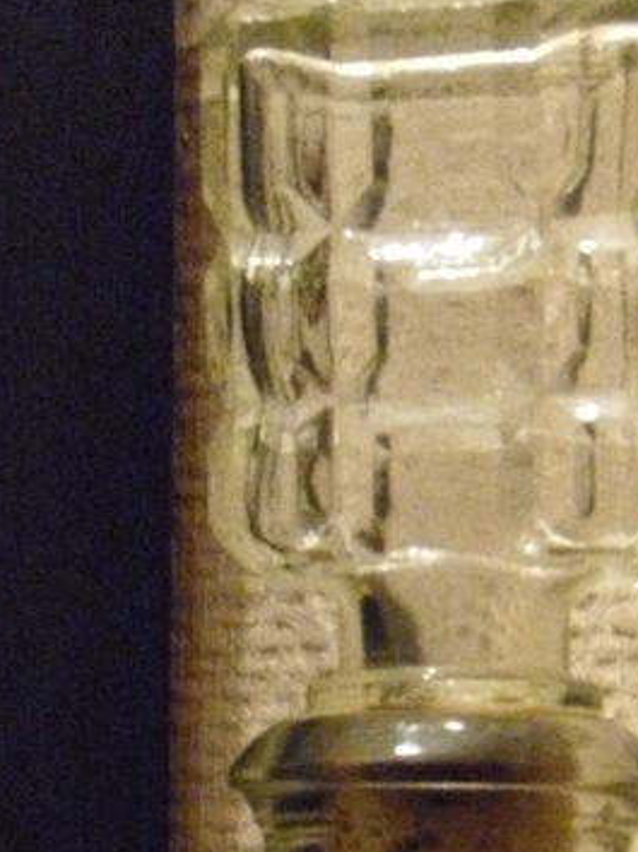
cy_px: 1138
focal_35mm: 99
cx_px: 342
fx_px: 2436
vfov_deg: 18.3
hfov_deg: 14.9
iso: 800
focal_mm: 6.3
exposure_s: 1/8
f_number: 3.5
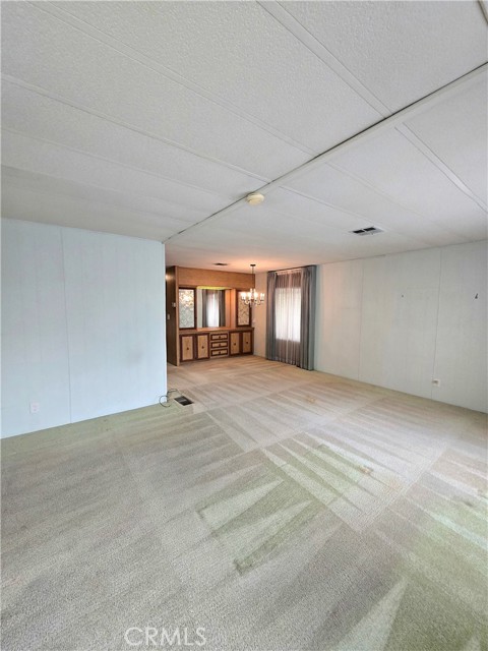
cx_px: 244
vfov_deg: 106.2
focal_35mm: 13
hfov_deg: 89.9
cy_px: 326
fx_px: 244
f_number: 2.2
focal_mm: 1.7
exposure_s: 1/60.2
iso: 200
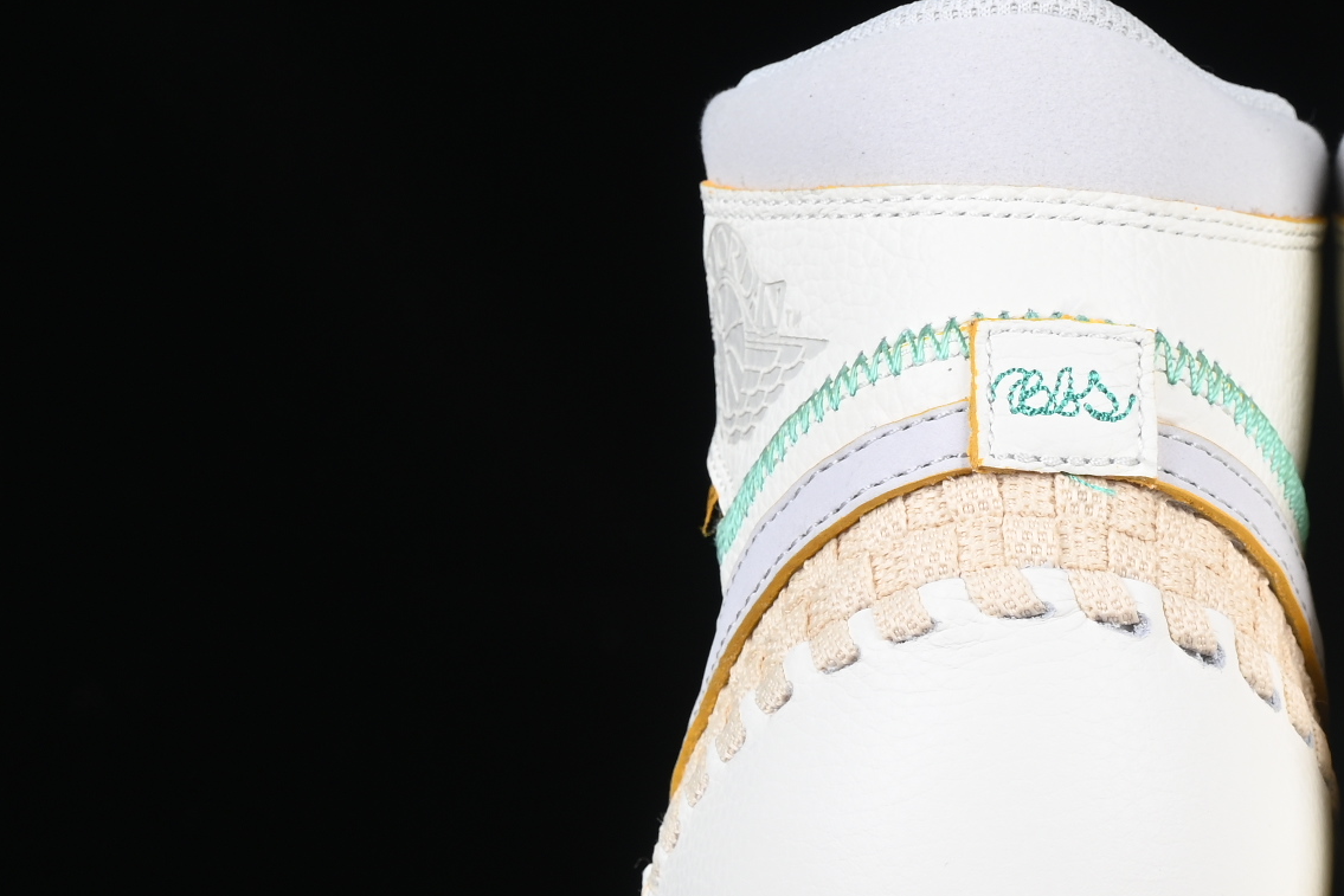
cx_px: 1375
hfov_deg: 11.1
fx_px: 6870
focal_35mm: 184
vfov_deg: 7.5
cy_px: 516
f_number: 8
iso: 160
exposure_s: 1/80
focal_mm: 50
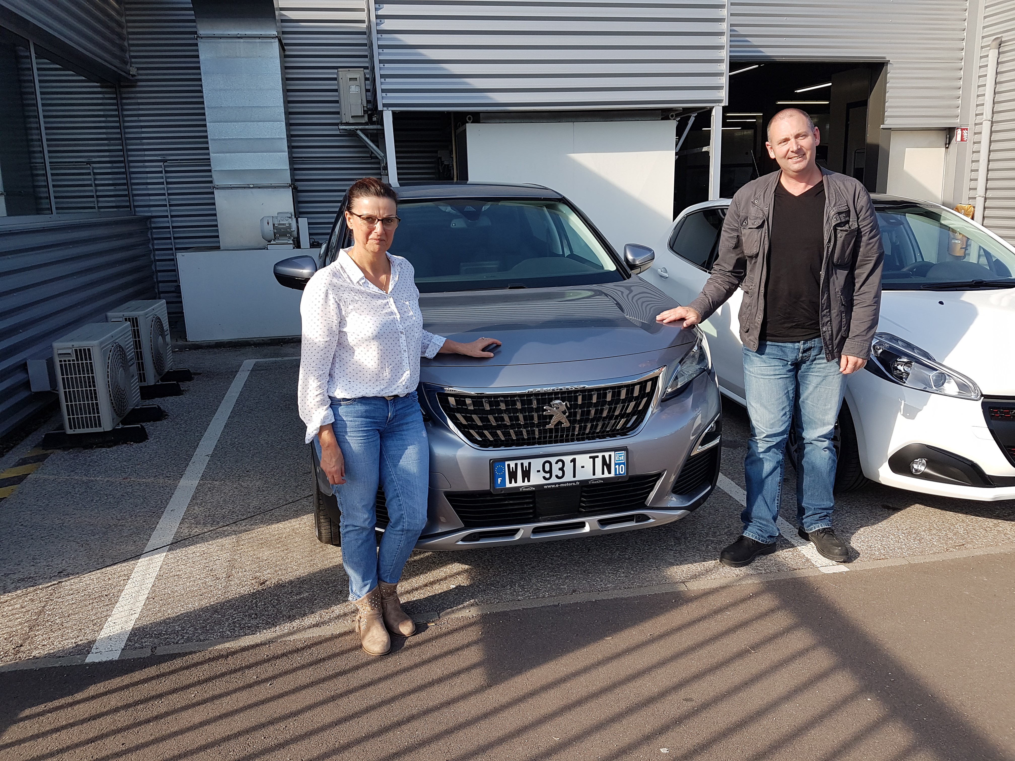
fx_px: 762
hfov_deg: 67.3
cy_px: 380
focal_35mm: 26
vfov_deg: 53.1
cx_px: 508
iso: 40
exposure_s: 1/1116
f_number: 1.7
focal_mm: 4.2
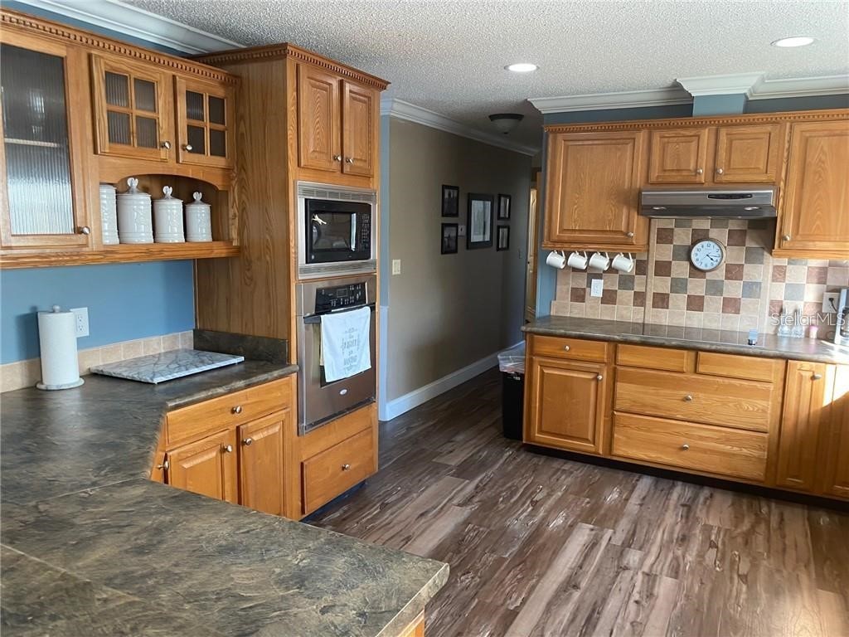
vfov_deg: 53.1
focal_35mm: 26
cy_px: 318
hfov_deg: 67.3
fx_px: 638
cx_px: 424
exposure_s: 1/60
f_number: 1.8
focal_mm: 4.25
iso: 160
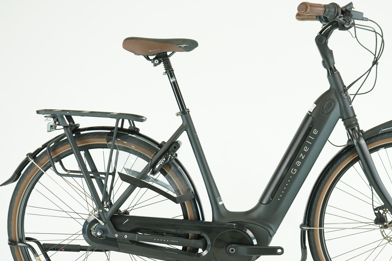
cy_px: 162
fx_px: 817
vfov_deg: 18.2
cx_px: 251
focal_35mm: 75
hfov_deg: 26.9
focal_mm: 55
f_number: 5
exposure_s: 1/200
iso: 1600
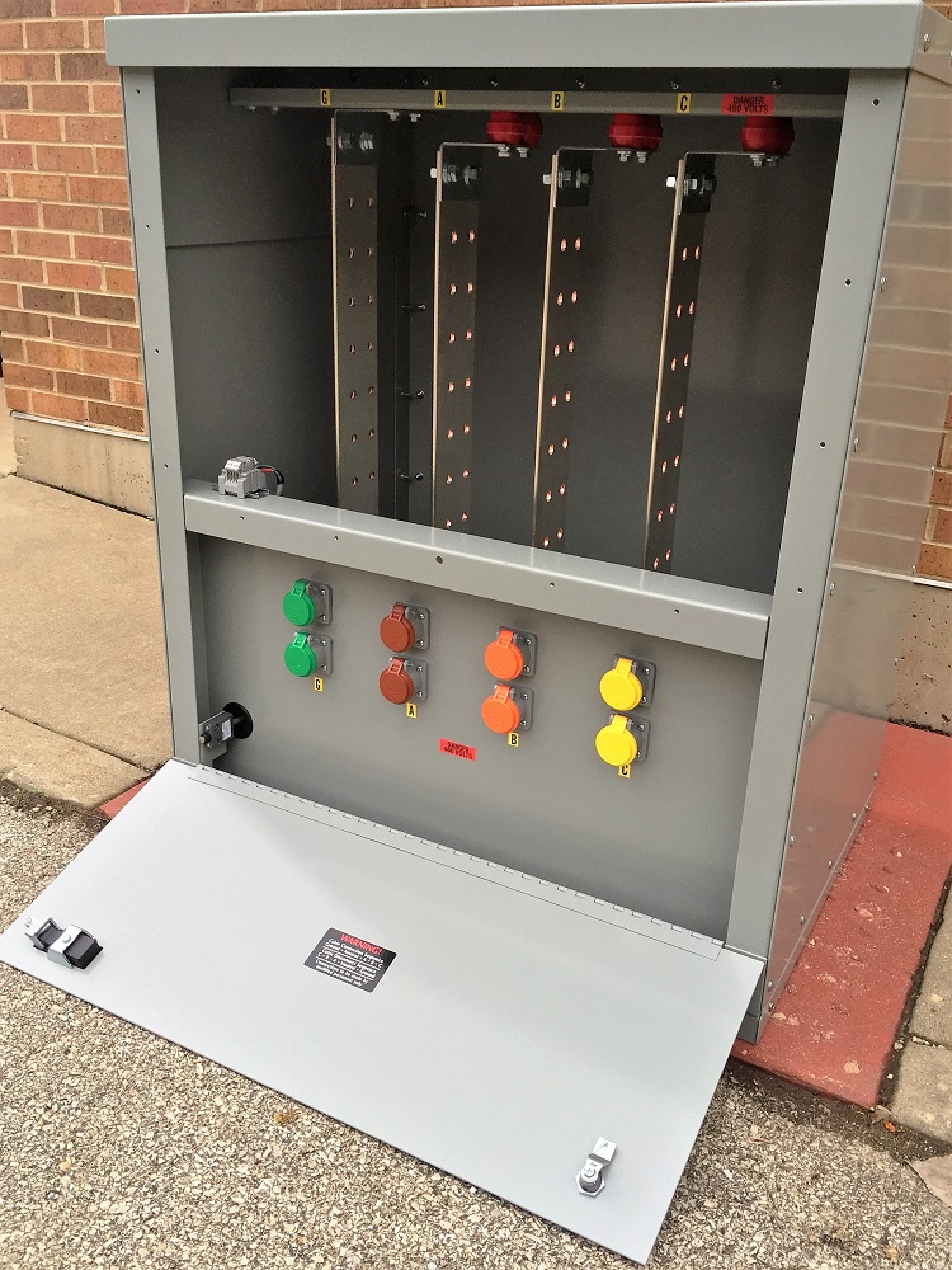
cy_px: 635
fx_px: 1063
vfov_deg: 61.7
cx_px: 476
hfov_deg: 48.2
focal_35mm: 29
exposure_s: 1/120
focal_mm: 4.15
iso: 50
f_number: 2.2
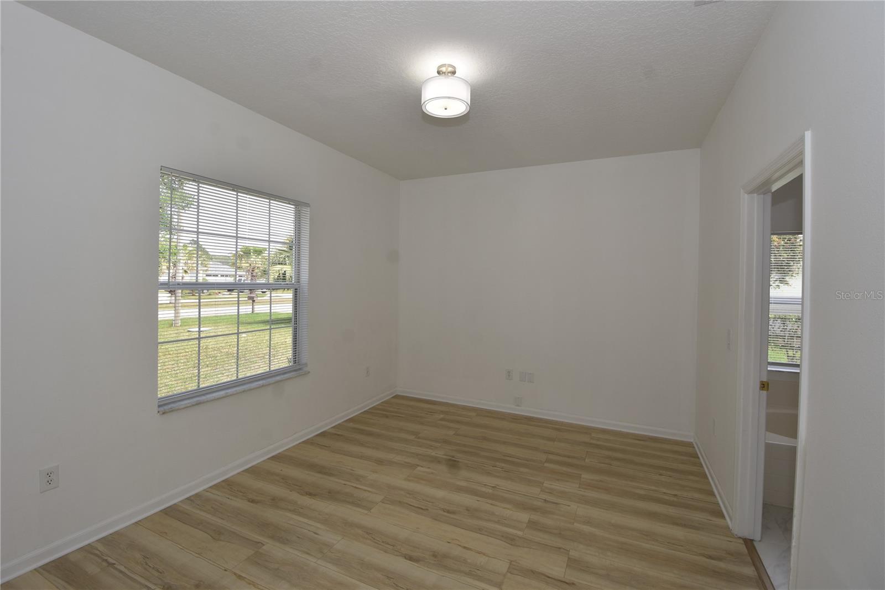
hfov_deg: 100.4
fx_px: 369
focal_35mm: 15
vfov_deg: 77.3
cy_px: 295
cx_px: 442
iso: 180
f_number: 5.6
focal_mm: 10
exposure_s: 1/125
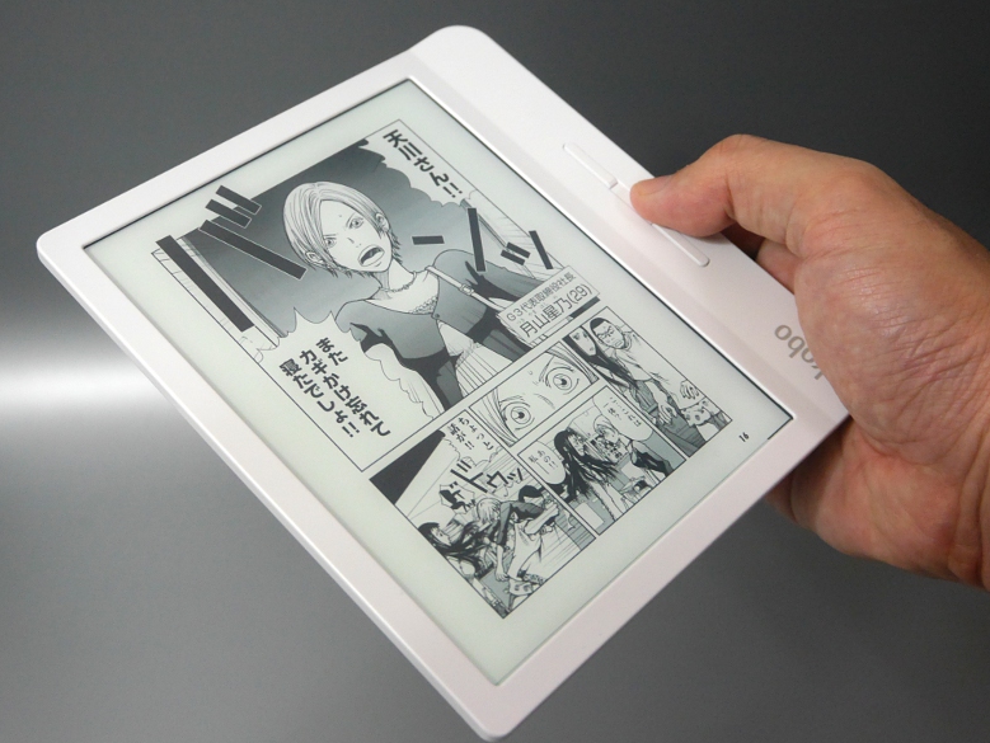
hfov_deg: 47.8
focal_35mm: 39
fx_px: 1116
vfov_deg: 36.8
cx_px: 485
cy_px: 378
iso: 1000
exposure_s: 1/60
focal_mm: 19
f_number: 4.3
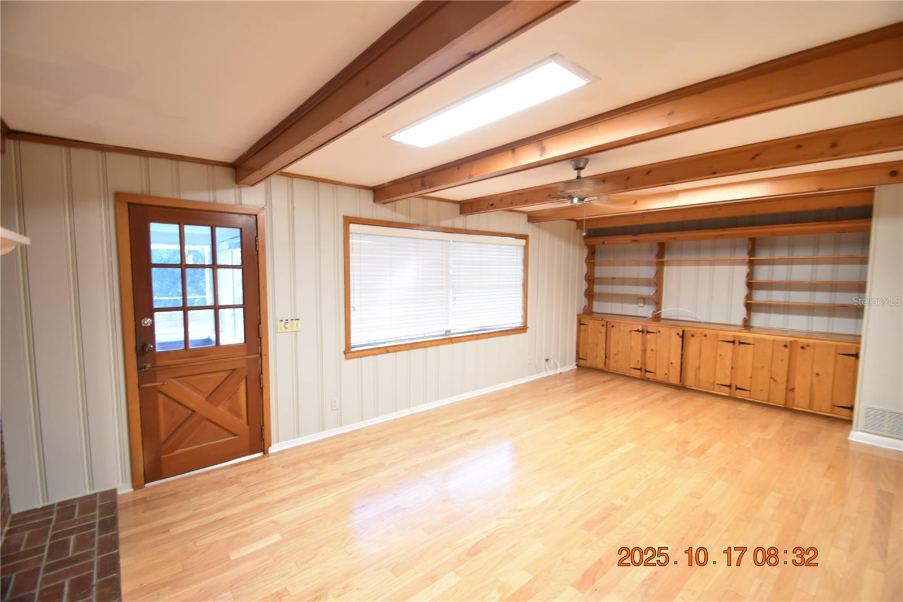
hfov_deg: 100.4
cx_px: 452
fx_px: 376
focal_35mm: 15
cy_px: 301
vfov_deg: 77.3
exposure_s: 1/15
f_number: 3.5
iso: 800
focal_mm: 10
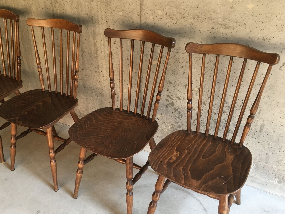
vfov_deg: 37.5
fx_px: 313
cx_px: 111
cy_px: 131
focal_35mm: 38
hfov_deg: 48.6
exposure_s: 1/33
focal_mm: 4.15
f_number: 2.2
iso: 80
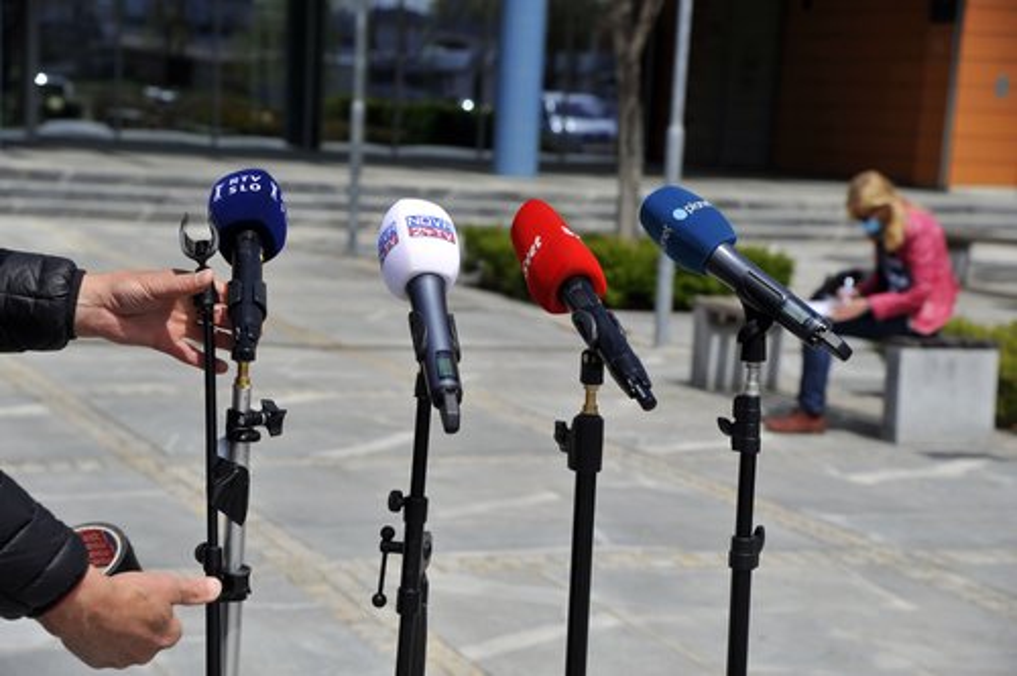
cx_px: 508
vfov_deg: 16.0
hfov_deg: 23.9
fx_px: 2398
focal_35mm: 85
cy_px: 338
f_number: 6.3
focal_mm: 85
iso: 200
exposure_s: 1/800
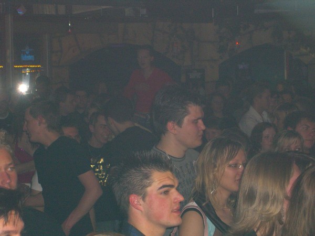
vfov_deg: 13.0
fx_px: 1037
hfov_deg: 17.3
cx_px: 158
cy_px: 118
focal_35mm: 114
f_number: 5.1
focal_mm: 23.7
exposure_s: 1/60
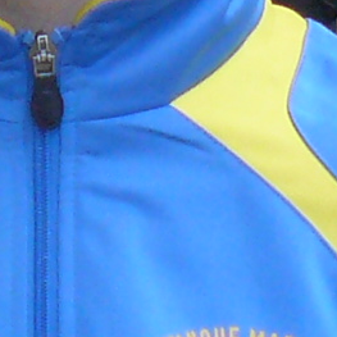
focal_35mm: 310
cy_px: 286
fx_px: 3414
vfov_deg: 5.6
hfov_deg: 5.6
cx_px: -220
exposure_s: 1/160
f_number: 2.8
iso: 200
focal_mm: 6
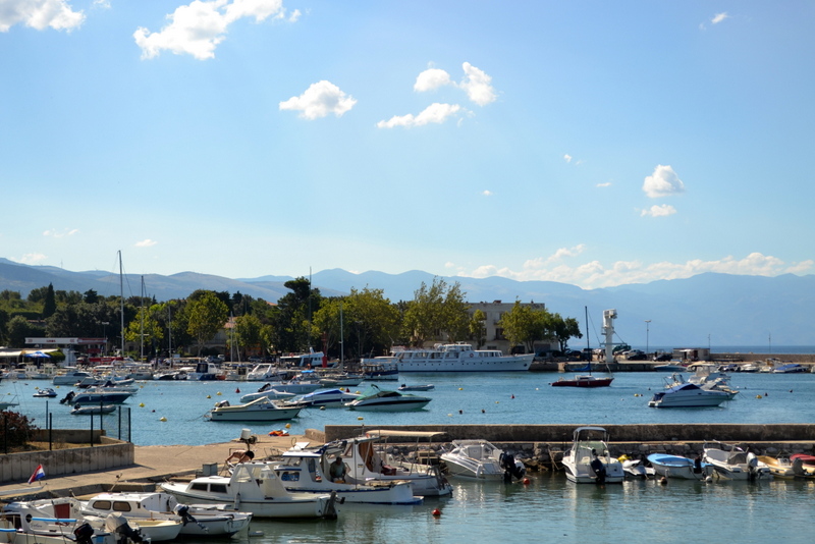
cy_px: 272
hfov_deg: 29.2
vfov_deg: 19.7
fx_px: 1563
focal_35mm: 69
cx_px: 408
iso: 100
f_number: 6.3
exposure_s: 1/320
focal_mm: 46
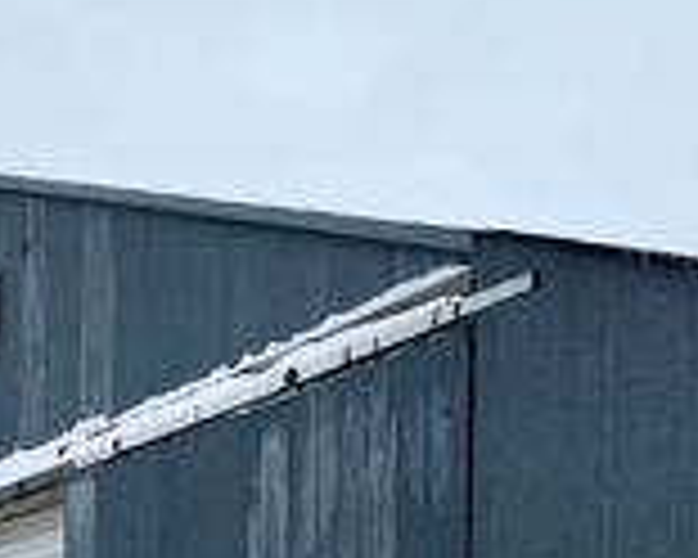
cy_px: 817
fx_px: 2086
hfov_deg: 18.6
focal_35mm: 101
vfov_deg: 14.3
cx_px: 27
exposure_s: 1/12346
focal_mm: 6.76
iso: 64
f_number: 1.78
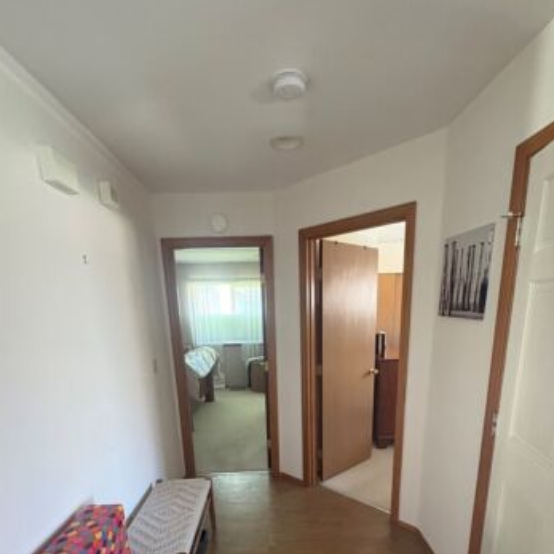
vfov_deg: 73.7
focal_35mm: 19
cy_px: 395
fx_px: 344
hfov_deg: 77.7
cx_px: 284
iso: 1000
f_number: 2.2
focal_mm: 2.22
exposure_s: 1/44
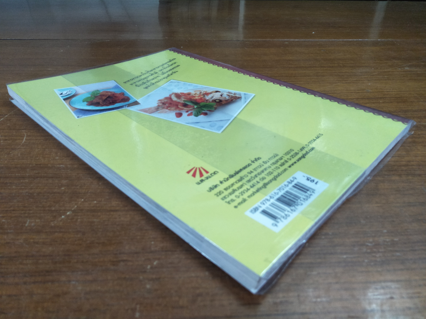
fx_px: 246
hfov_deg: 81.7
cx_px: 213
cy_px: 160
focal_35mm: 20
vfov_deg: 66.0
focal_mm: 3.46
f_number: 2.2
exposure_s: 1/33
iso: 235
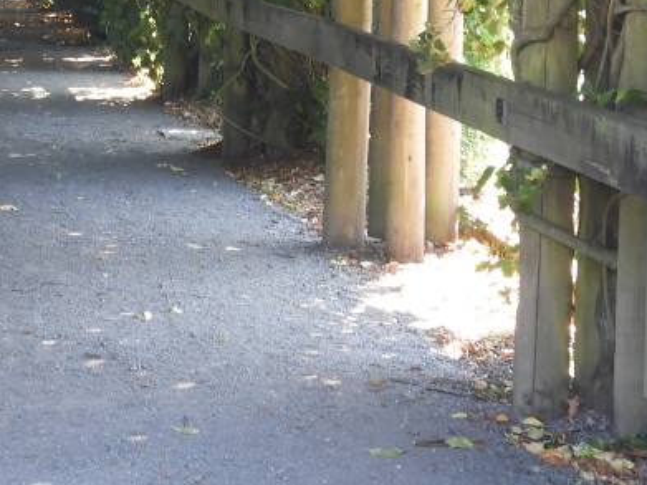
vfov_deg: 11.4
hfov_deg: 15.1
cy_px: 28
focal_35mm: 129
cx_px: 51
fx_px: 2410
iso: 100
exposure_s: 1/30
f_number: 3.8
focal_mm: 6.3
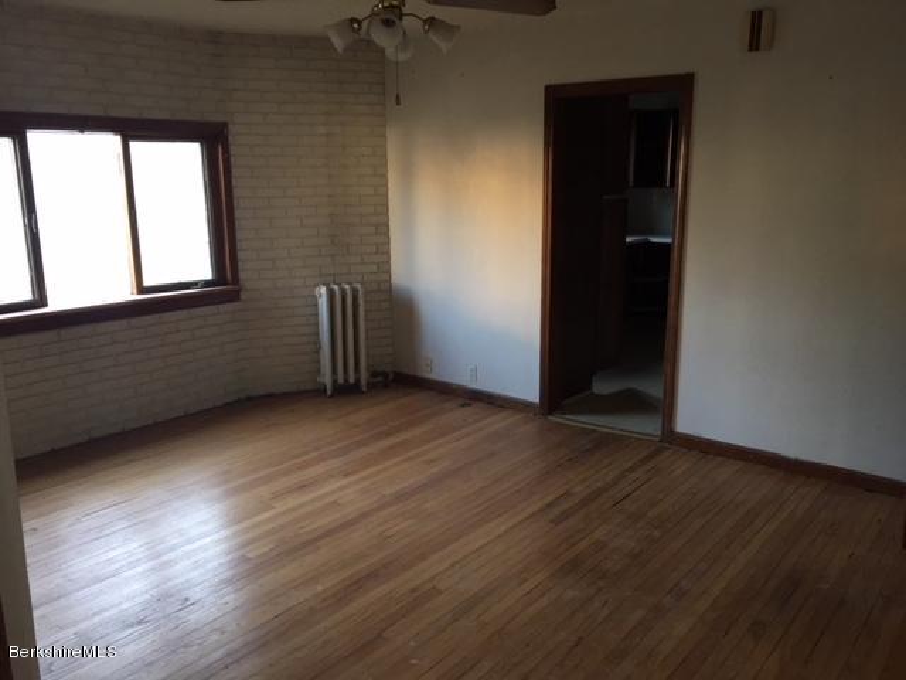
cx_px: 453
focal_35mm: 29
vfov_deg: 48.2
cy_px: 340
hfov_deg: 61.7
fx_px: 759
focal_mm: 4.15
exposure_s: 1/30
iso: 125
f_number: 2.2
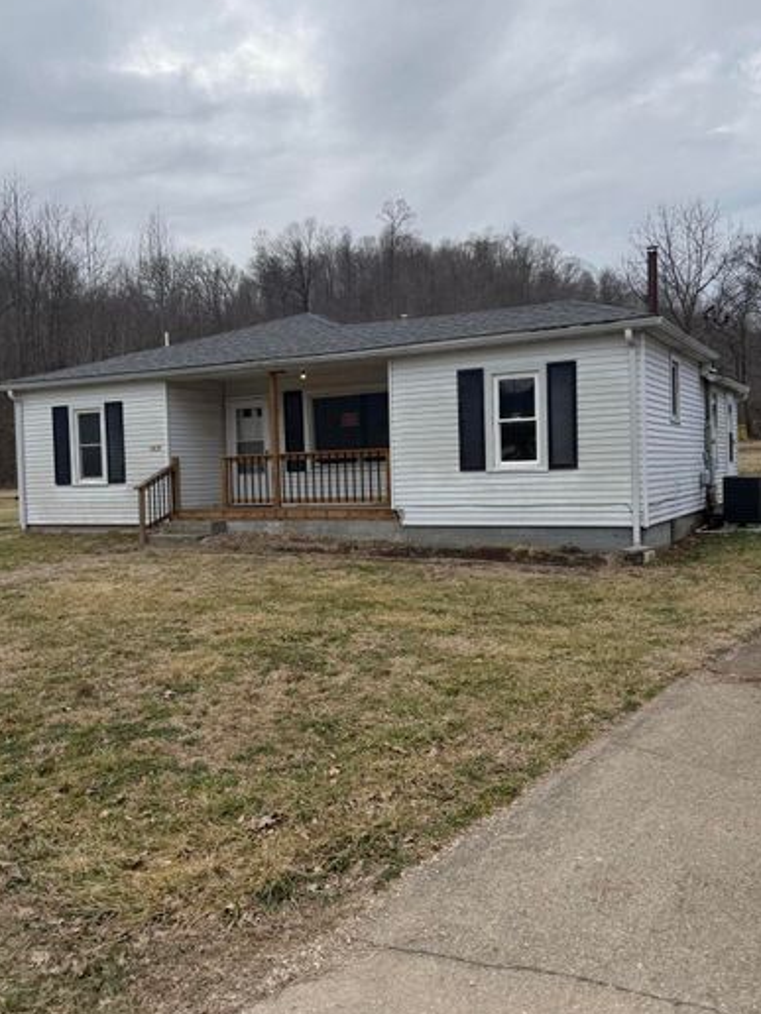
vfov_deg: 58.3
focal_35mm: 31
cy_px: 498
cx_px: 348
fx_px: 909
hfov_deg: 45.4
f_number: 1.78
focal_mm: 6.76
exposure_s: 1/3425
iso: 80
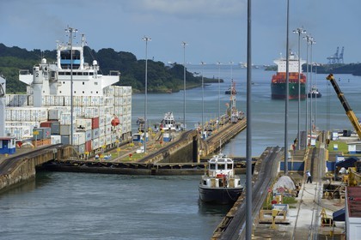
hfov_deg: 11.1
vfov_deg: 7.4
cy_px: 120
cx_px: 180
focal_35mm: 185
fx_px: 1855
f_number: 14
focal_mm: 185
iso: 200
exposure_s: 1/320
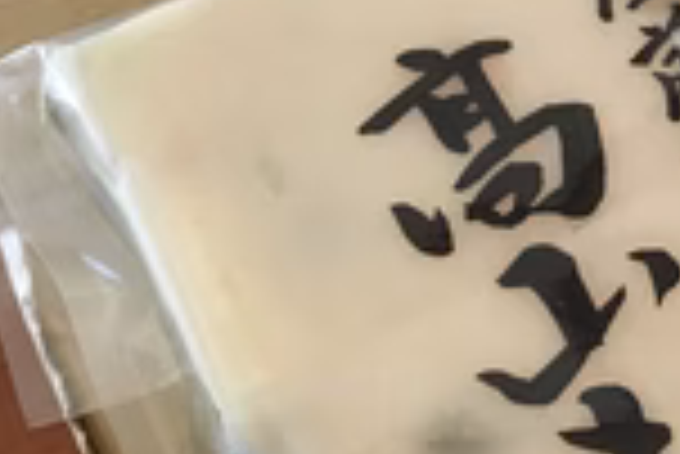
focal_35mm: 80
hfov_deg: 22.5
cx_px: 896
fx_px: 1513
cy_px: 36
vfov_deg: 16.8
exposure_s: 1/30
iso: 250
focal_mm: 4.15
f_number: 2.2
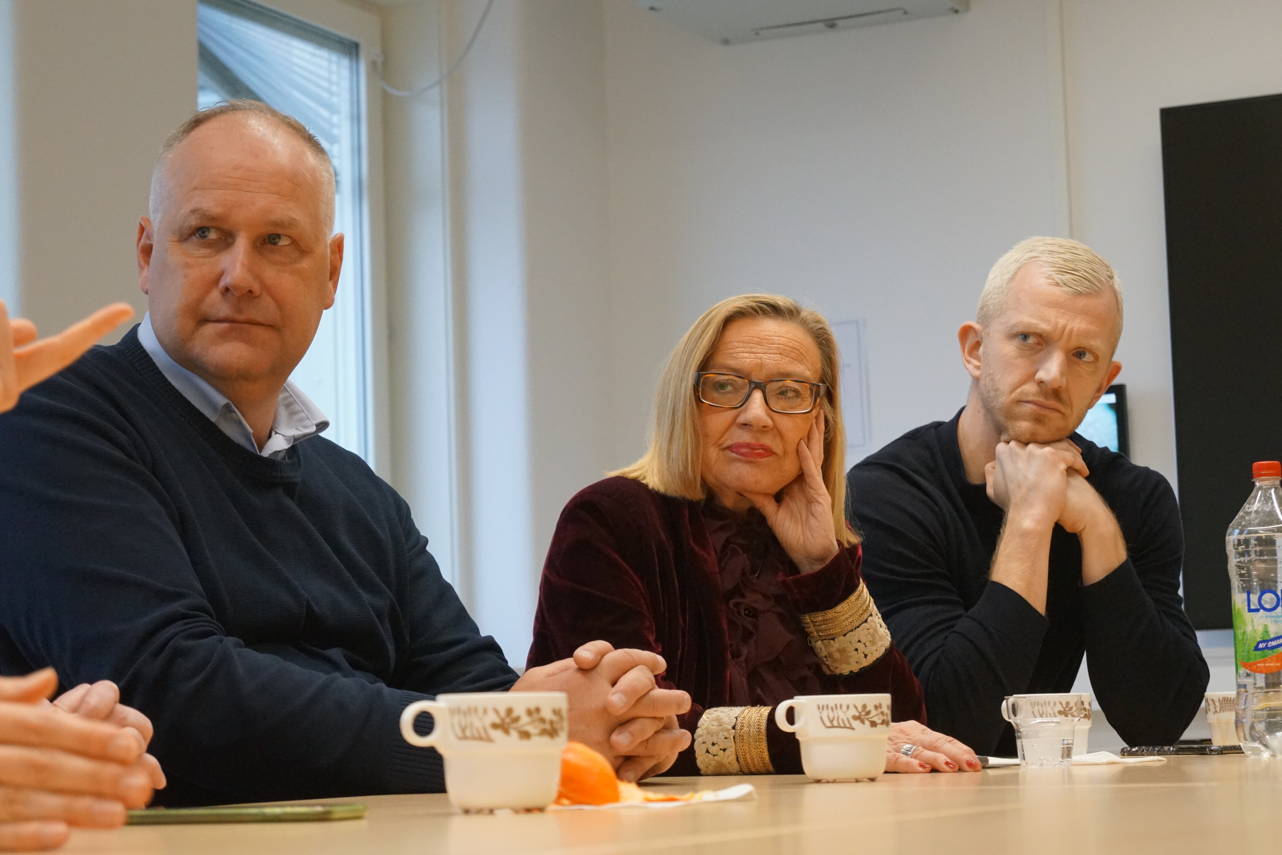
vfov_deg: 16.6
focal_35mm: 82
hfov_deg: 24.6
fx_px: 2938
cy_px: 428
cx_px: 641
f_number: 5.6
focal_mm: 55
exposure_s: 1/100
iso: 2500
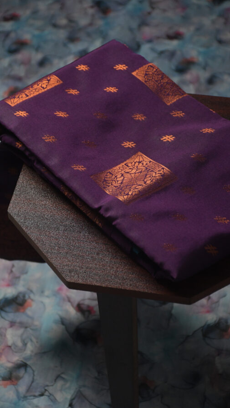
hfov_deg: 9.6
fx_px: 1366
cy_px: 204
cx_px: 126
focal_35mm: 126
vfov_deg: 17.0
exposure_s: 1/160
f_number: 5.3
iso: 2000
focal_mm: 80
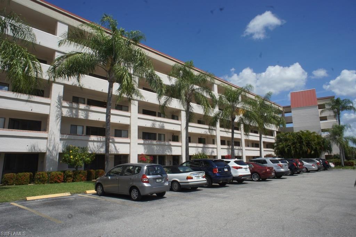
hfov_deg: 73.8
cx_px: 178
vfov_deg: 53.1
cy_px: 118
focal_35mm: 24
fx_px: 237
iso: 200
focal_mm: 16
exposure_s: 1/160
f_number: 18
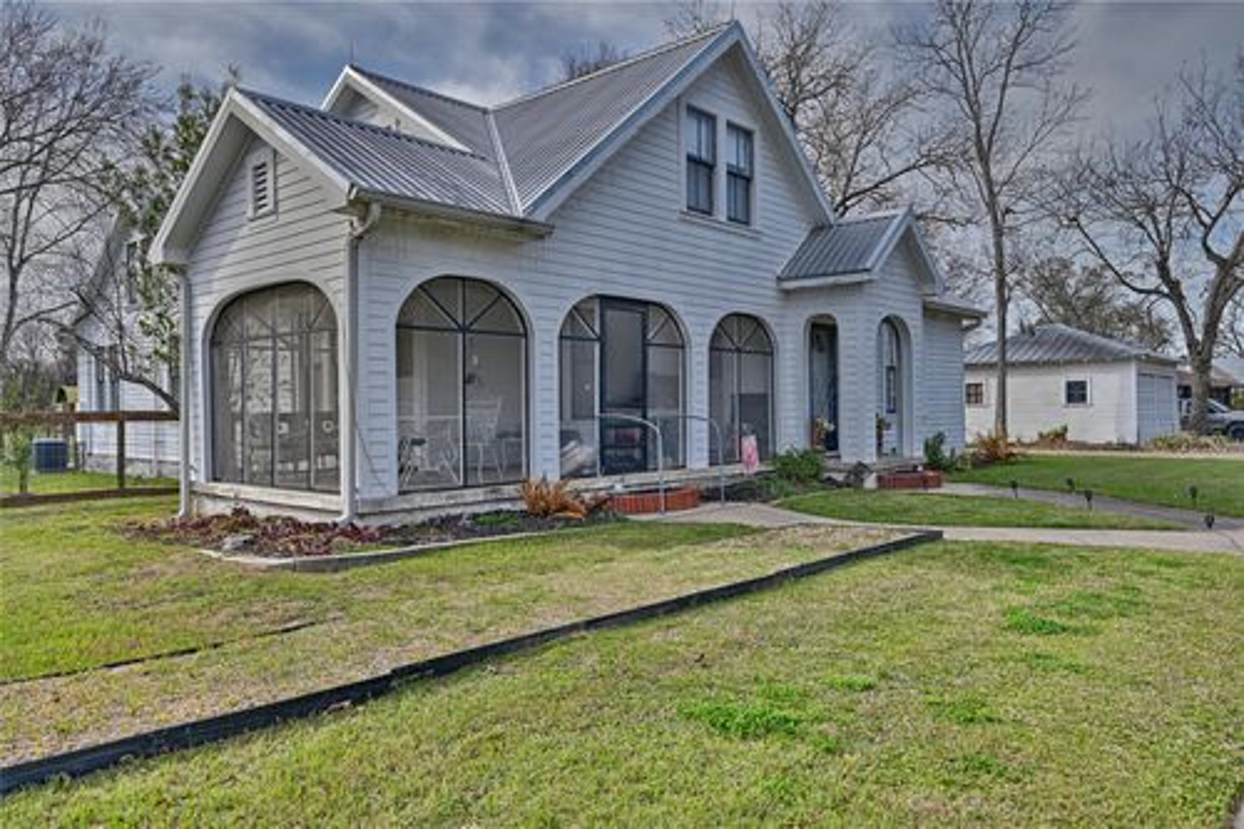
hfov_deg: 73.8
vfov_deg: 53.1
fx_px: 829
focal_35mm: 24
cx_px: 622
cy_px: 414
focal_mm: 24
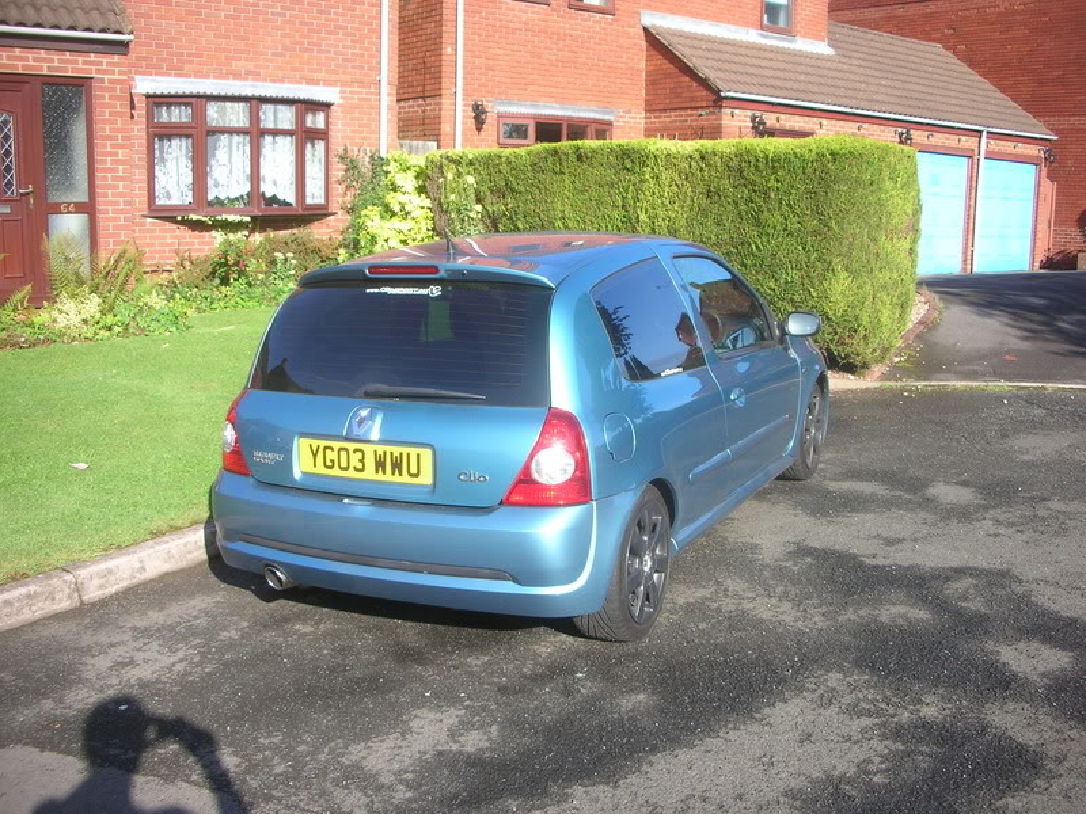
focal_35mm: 35
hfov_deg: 52.6
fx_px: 1098
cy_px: 407
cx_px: 543
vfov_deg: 40.7
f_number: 3
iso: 50
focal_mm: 5.8
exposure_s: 1/250
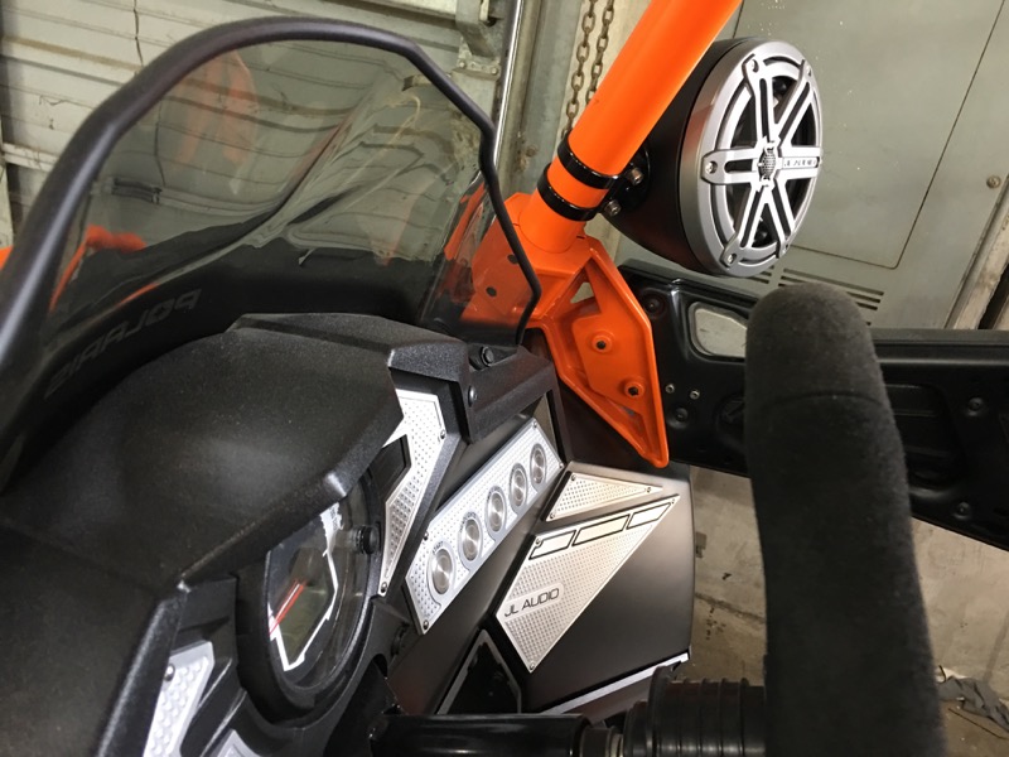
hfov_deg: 61.7
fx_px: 845
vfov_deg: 48.2
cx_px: 504
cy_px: 378
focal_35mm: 29
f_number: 2.2
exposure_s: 1/15
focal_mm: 4.15
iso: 100
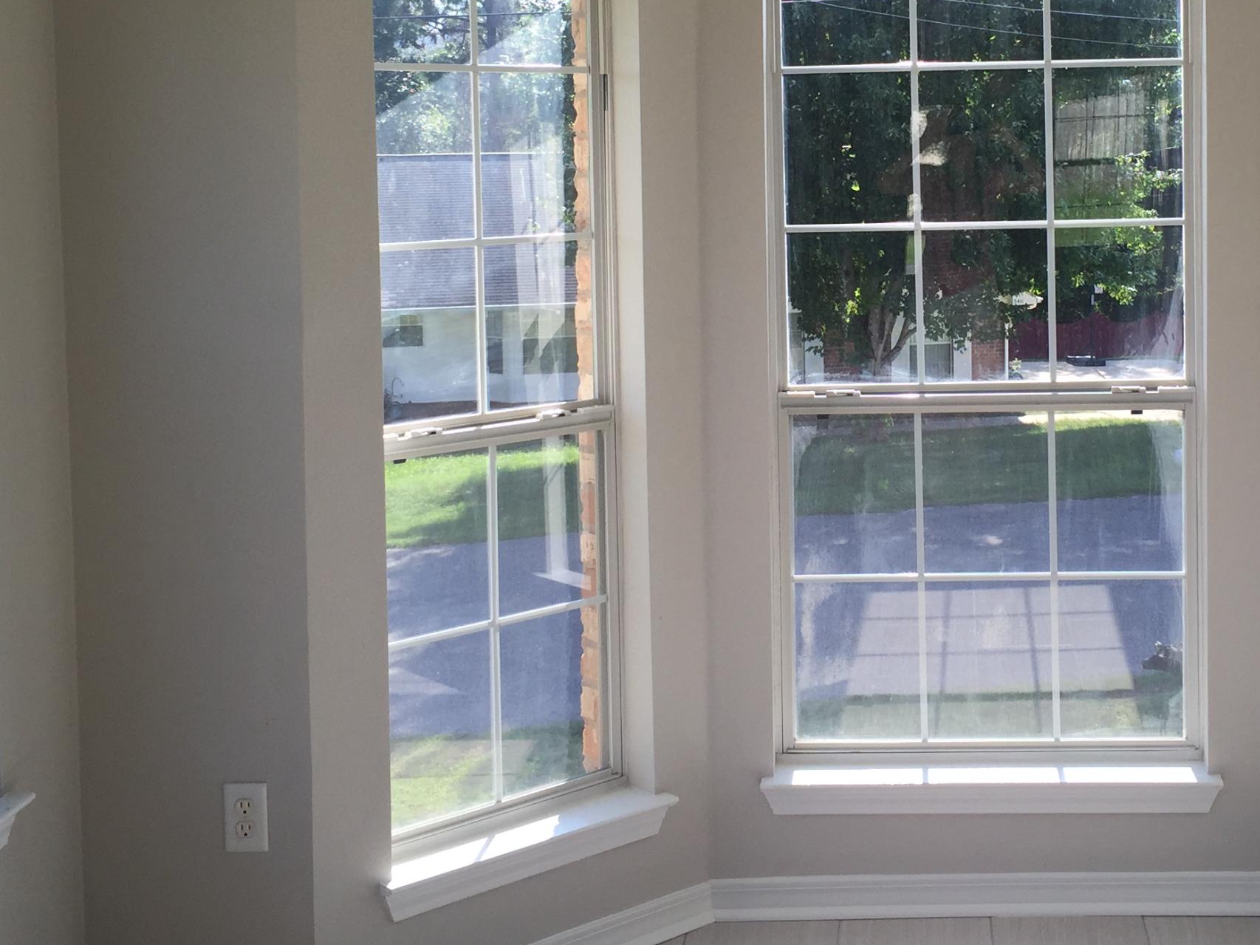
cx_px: 883
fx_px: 1856
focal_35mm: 51
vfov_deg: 28.1
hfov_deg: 36.9
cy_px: 232
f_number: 2.2
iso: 32
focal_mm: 4.15
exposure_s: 1/482
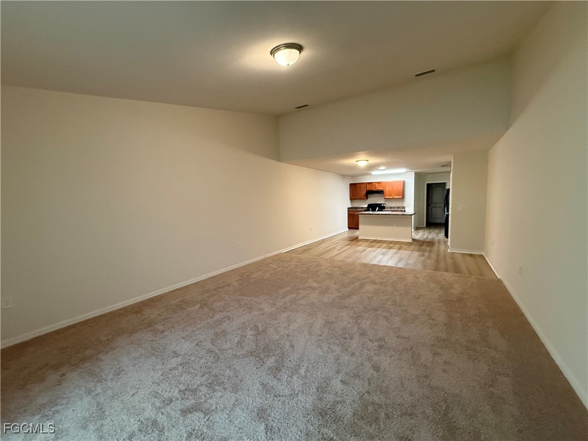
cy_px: 220
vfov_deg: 85.7
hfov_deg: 102.1
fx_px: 238
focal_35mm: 14
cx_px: 294
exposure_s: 1/60
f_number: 2.2
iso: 500
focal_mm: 2.22
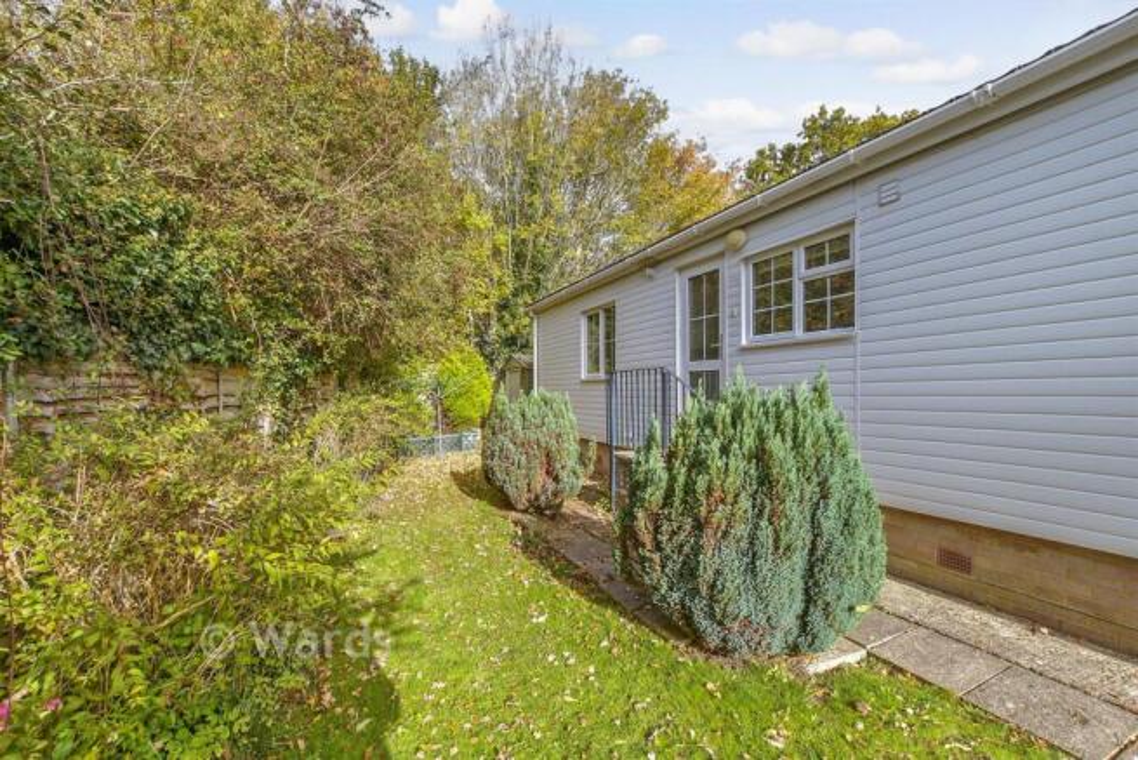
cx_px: 569
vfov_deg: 77.4
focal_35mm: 15
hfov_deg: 100.4
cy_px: 380
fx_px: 474
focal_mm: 10
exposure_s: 1/160
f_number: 8
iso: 160
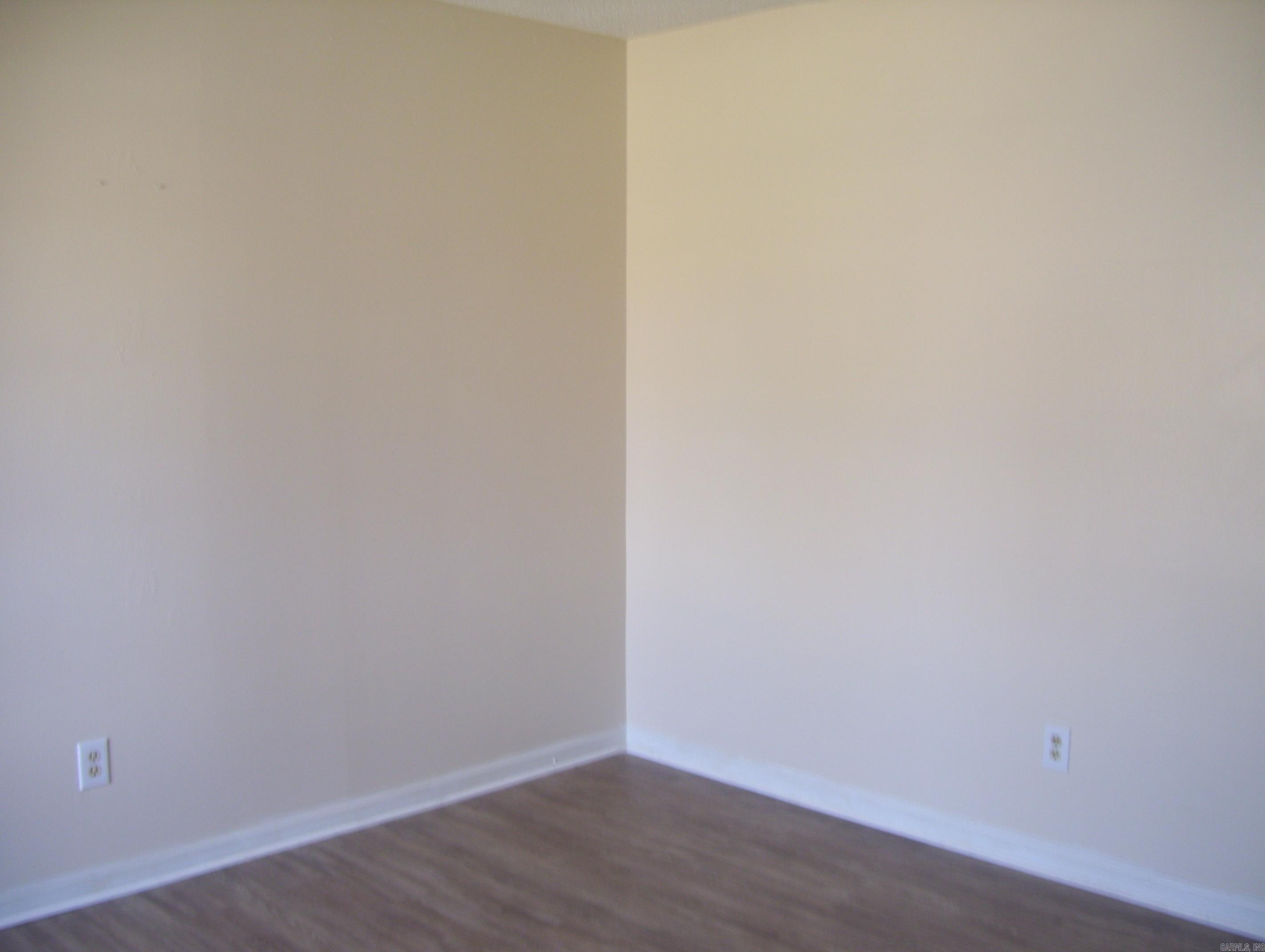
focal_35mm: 36
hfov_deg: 51.3
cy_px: 476
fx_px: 1317
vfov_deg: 39.7
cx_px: 632
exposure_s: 1/25
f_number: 2.7
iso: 80
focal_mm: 6
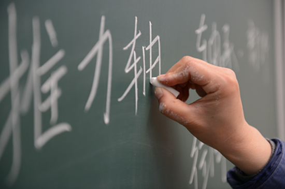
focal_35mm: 70
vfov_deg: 19.4
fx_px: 553
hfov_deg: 28.9
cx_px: 142
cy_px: 94
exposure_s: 1/320
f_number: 2.8
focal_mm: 70
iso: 400
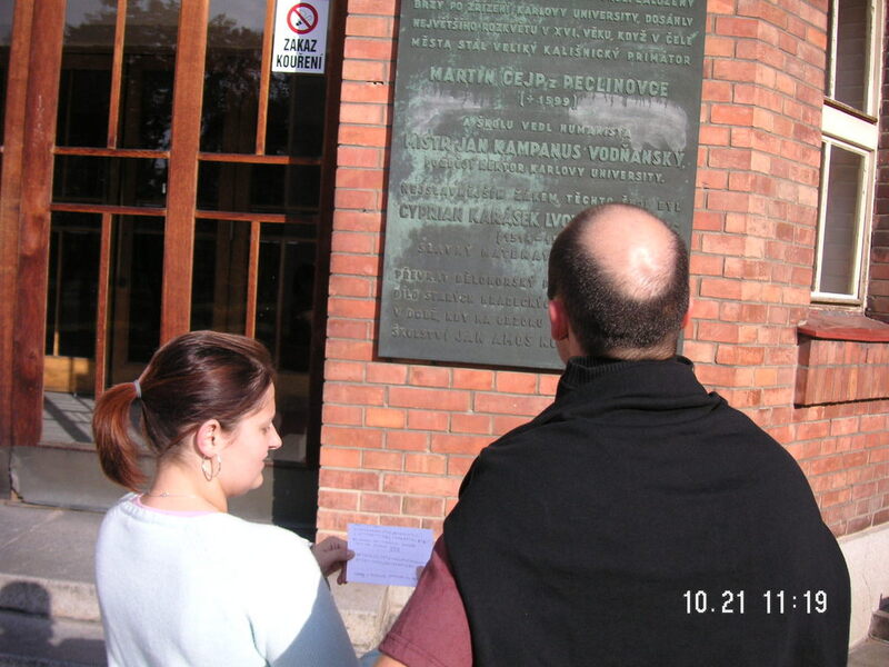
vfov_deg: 38.7
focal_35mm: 37
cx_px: 444
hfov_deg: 50.1
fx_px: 950
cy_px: 334
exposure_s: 1/180
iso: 50
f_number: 6.7
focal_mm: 6.1
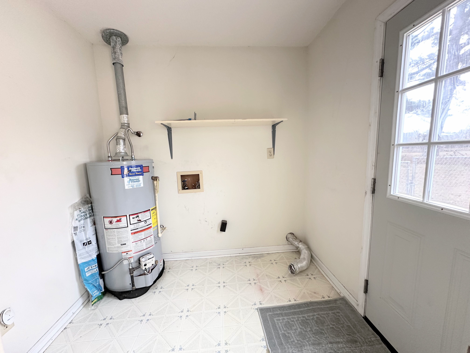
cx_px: 235
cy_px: 176
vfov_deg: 85.7
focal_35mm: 14
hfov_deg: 102.1
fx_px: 190
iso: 160
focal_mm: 2.22
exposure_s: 1/99
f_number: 2.2
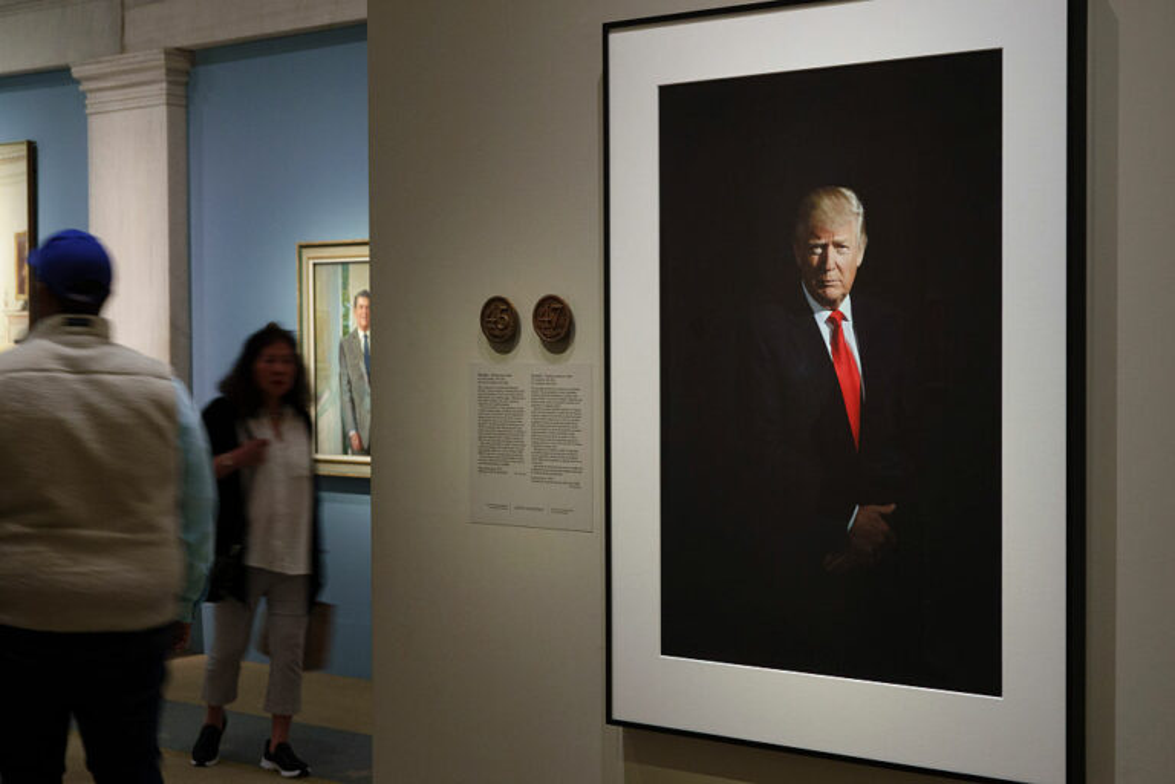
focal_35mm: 56
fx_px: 1828
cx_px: 588
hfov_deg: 35.6
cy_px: 392
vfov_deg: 24.2
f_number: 3.5
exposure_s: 1/13
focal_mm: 20.49
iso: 400
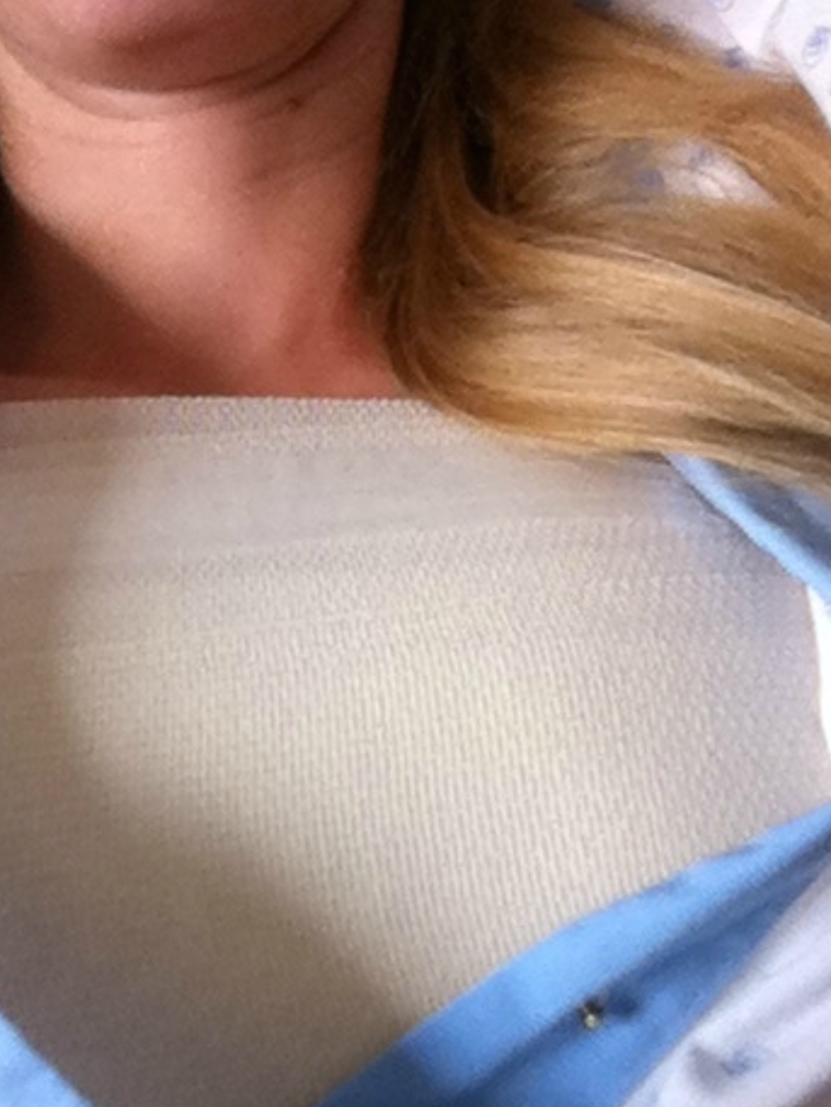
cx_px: 315
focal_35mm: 49
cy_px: 715
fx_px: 1568
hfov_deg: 29.6
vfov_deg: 38.6
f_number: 2.4
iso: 125
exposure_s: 1/198
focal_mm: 3.85
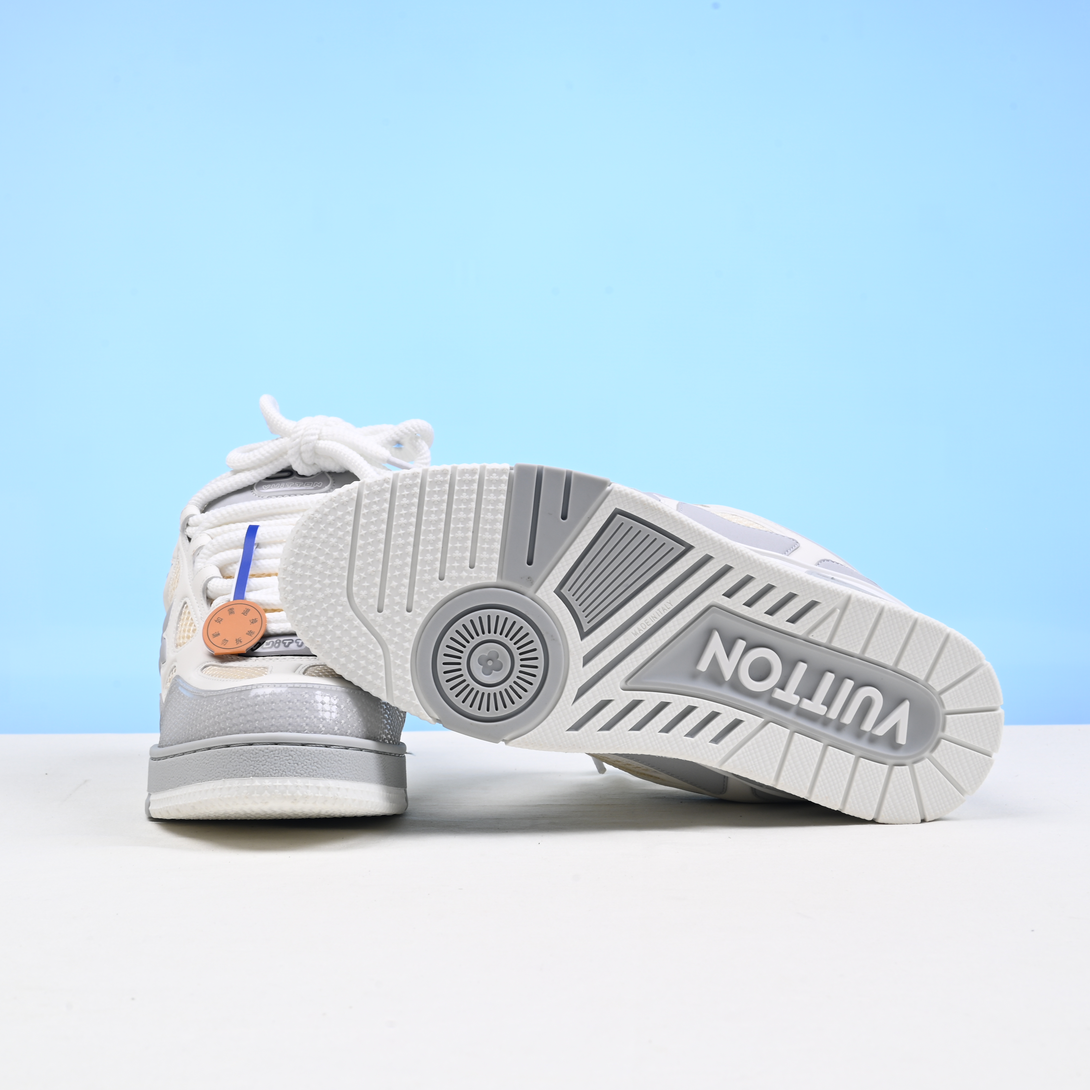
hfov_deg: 33.4
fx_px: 1817
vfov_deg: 33.4
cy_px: 545
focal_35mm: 51
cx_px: 496
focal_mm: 40
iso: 100
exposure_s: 1/2.5
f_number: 16
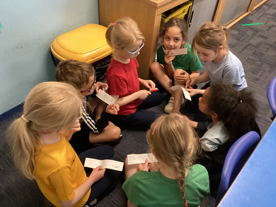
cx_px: 138
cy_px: 104
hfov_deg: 58.4
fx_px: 247
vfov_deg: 45.4
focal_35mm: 31
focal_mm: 3.3
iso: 400
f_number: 2.4
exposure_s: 1/40
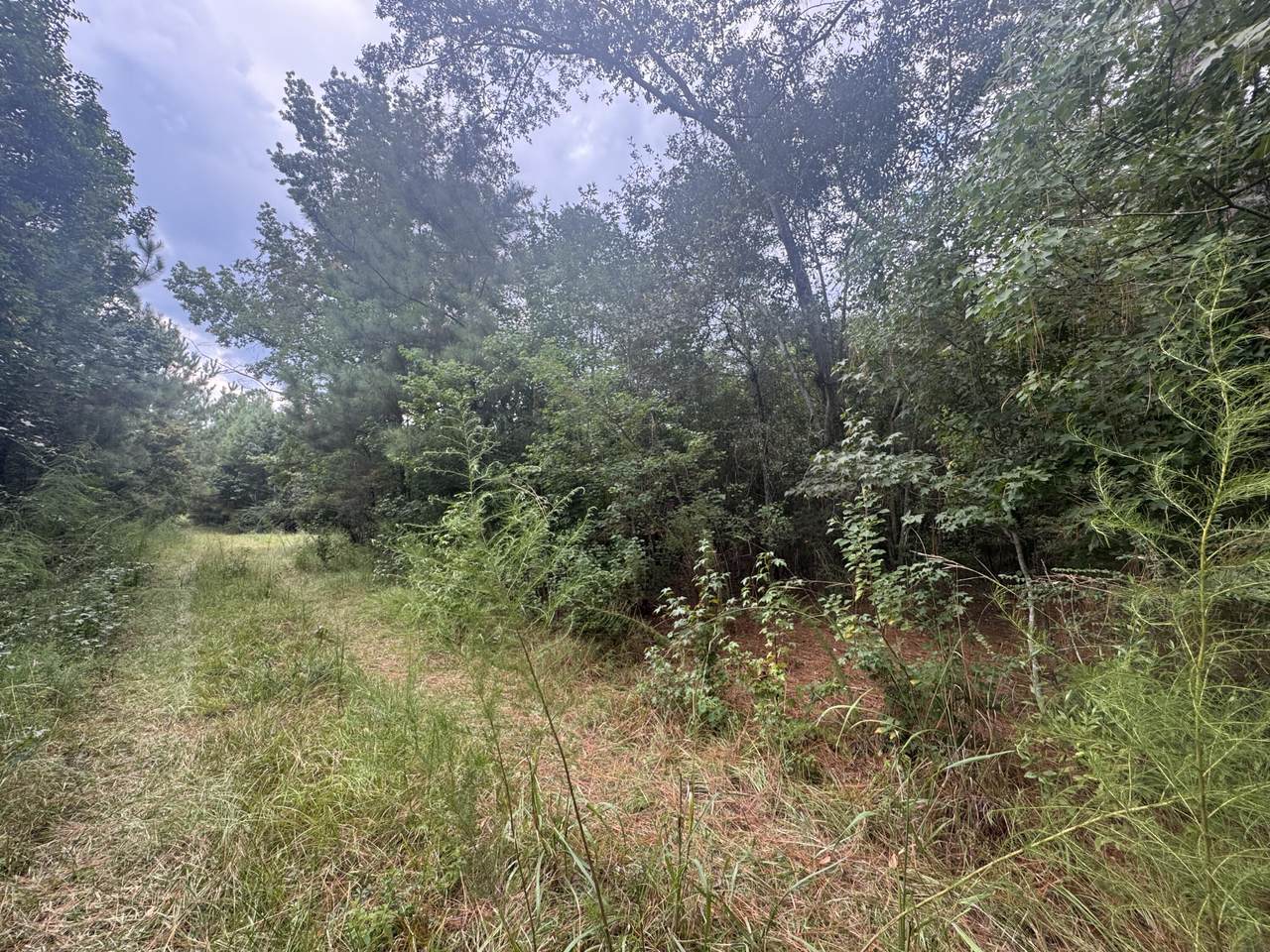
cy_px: 476
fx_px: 514
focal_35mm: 14
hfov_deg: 102.1
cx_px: 635
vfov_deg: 85.7
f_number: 2.2
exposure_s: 1/142
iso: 40
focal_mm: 2.22
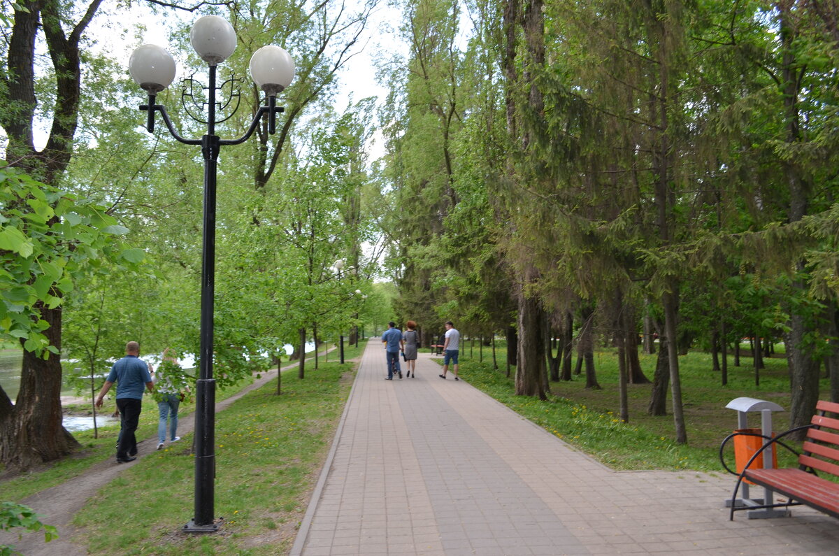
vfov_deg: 43.4
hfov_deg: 62.0
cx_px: 420
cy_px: 278
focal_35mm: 30
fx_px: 698
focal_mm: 20
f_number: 5.6
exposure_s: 1/60
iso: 100
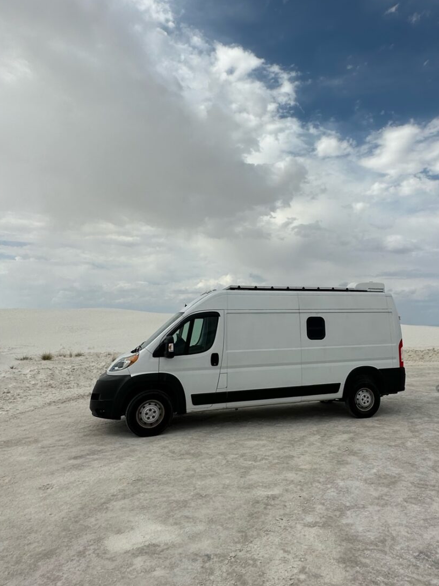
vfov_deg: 71.2
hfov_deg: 55.3
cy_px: 247
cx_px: 301
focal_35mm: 24
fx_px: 406
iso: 50
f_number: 2.2
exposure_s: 1/5556
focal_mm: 2.22
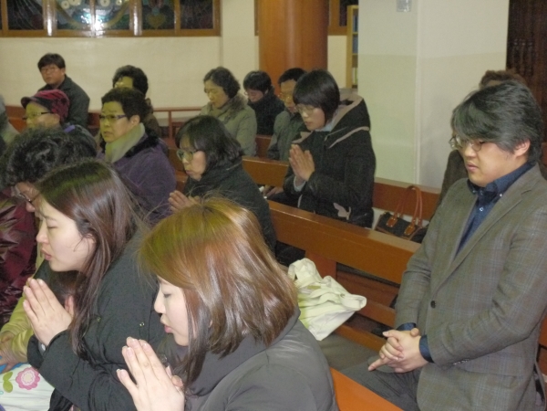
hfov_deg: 33.2
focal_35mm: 58
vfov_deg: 25.2
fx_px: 917
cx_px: 274
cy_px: 206
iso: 1600
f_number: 9
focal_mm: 29
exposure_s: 1/25
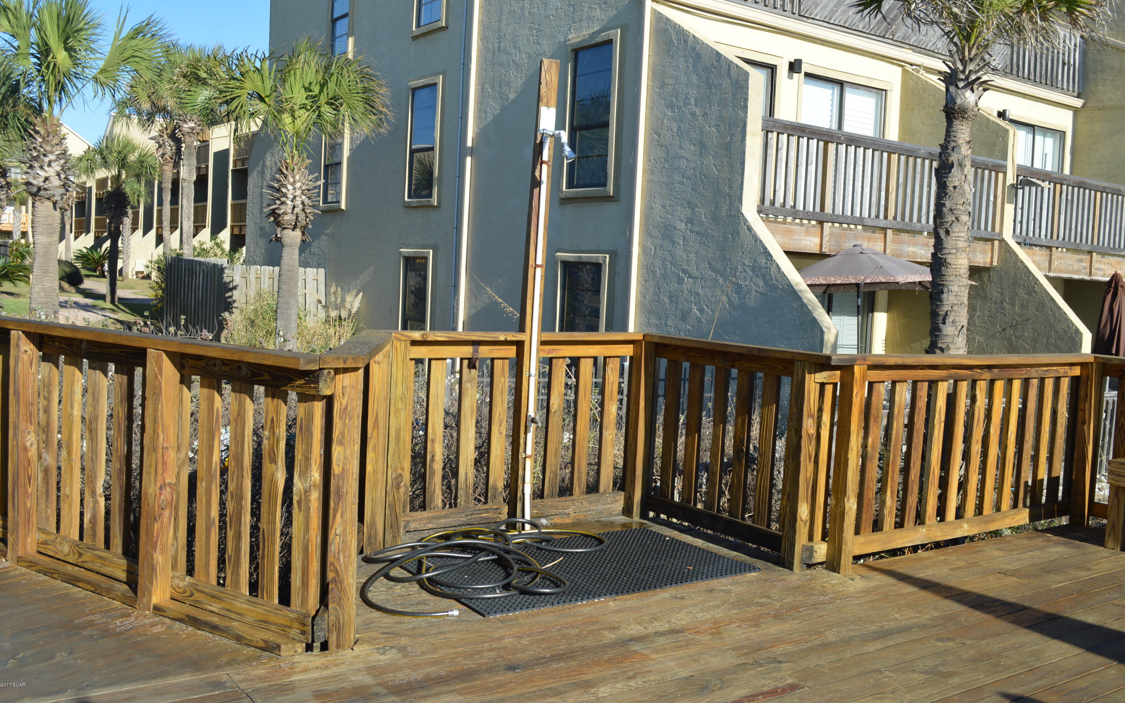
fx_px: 1042
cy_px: 330
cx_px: 564
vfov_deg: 37.3
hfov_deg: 56.7
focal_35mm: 34
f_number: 7.1
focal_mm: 22
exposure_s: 1/250
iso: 100
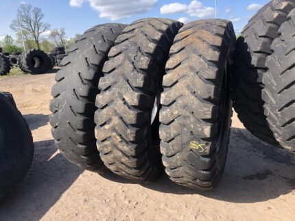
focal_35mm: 28
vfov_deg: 49.8
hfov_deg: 63.4
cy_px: 110
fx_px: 239
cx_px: 148
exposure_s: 1/685
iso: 20
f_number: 1.8
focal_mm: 3.99
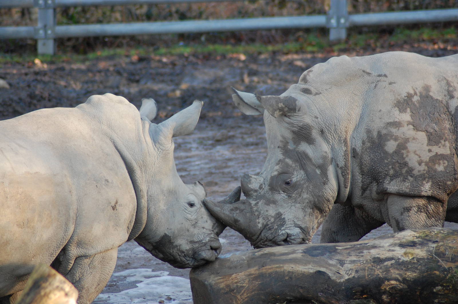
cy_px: 152
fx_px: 3527
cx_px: 229
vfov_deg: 4.9
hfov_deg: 7.4
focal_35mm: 278
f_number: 4.8
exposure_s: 1/320
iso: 800
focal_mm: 185
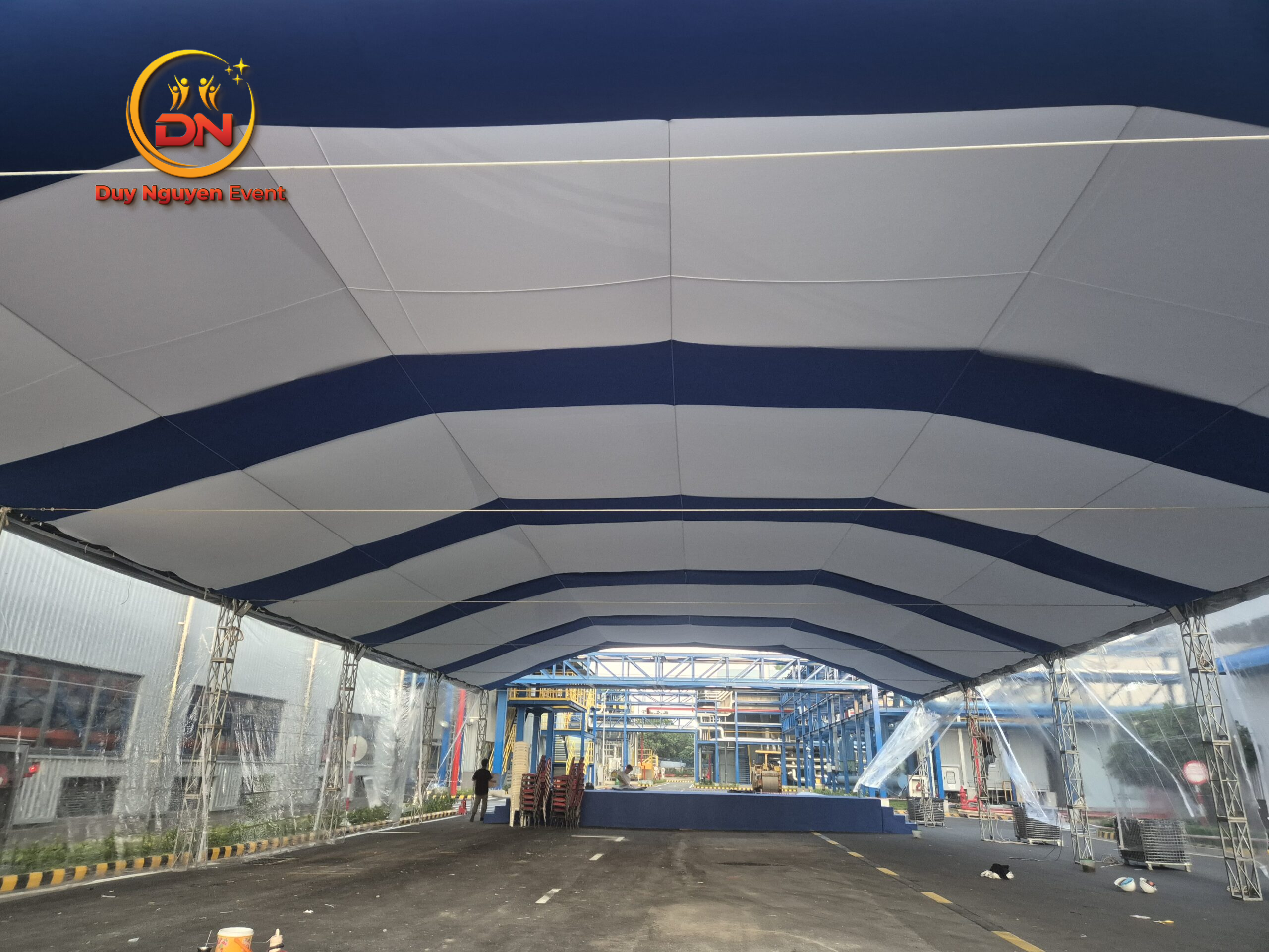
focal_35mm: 23
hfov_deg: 73.9
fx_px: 843
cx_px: 634
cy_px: 476
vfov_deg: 58.9
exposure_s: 1/100
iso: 800
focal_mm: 5.4
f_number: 1.8
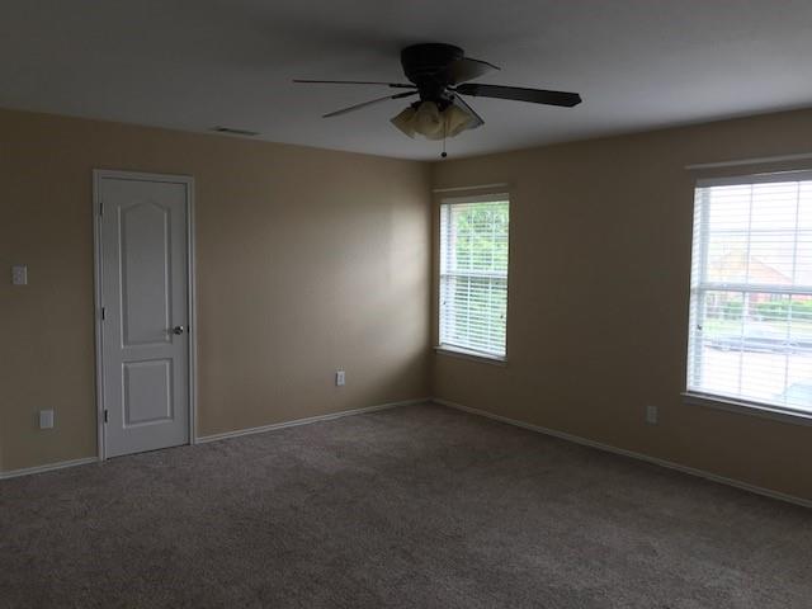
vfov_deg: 49.7
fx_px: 657
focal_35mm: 28
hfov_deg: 63.4
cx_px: 406
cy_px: 304
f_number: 1.8
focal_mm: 3.99
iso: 25
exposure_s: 1/40
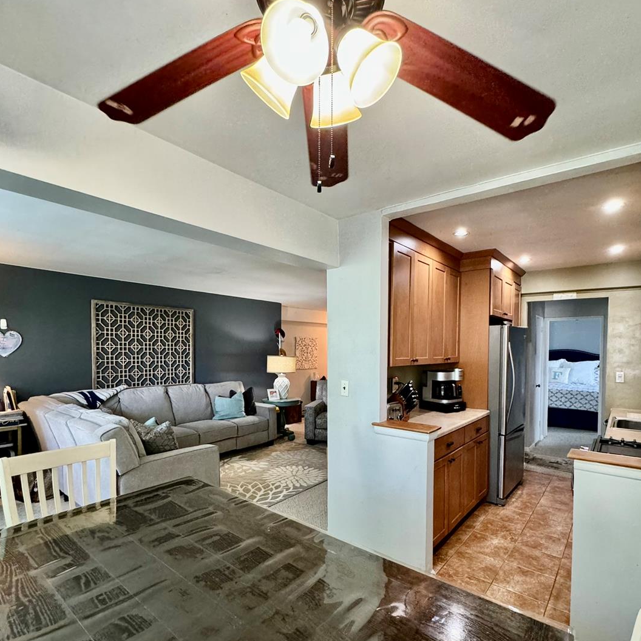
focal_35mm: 18
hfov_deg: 80.7
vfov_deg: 80.3
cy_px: 363
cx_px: 338
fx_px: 377
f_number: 2.2
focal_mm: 2.22
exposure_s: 1/60
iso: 320
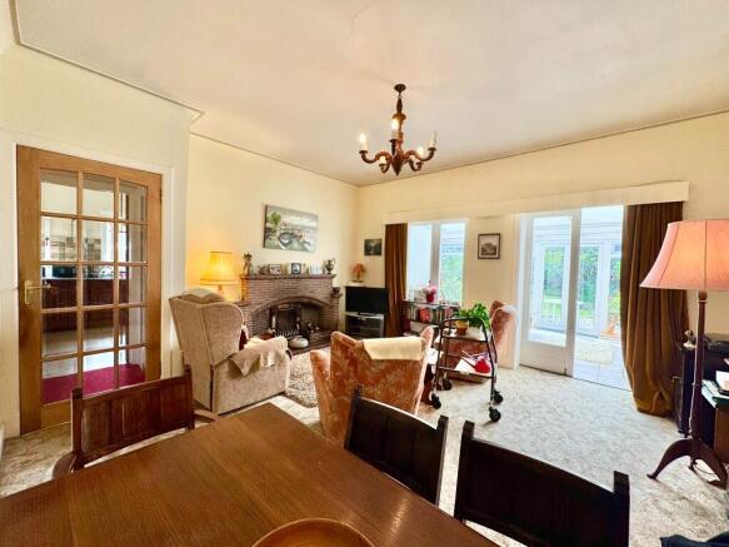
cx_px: 364
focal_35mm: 14
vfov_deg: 85.7
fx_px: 295
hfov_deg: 102.1
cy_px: 274
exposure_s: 1/100
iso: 40
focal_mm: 2.22
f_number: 2.2
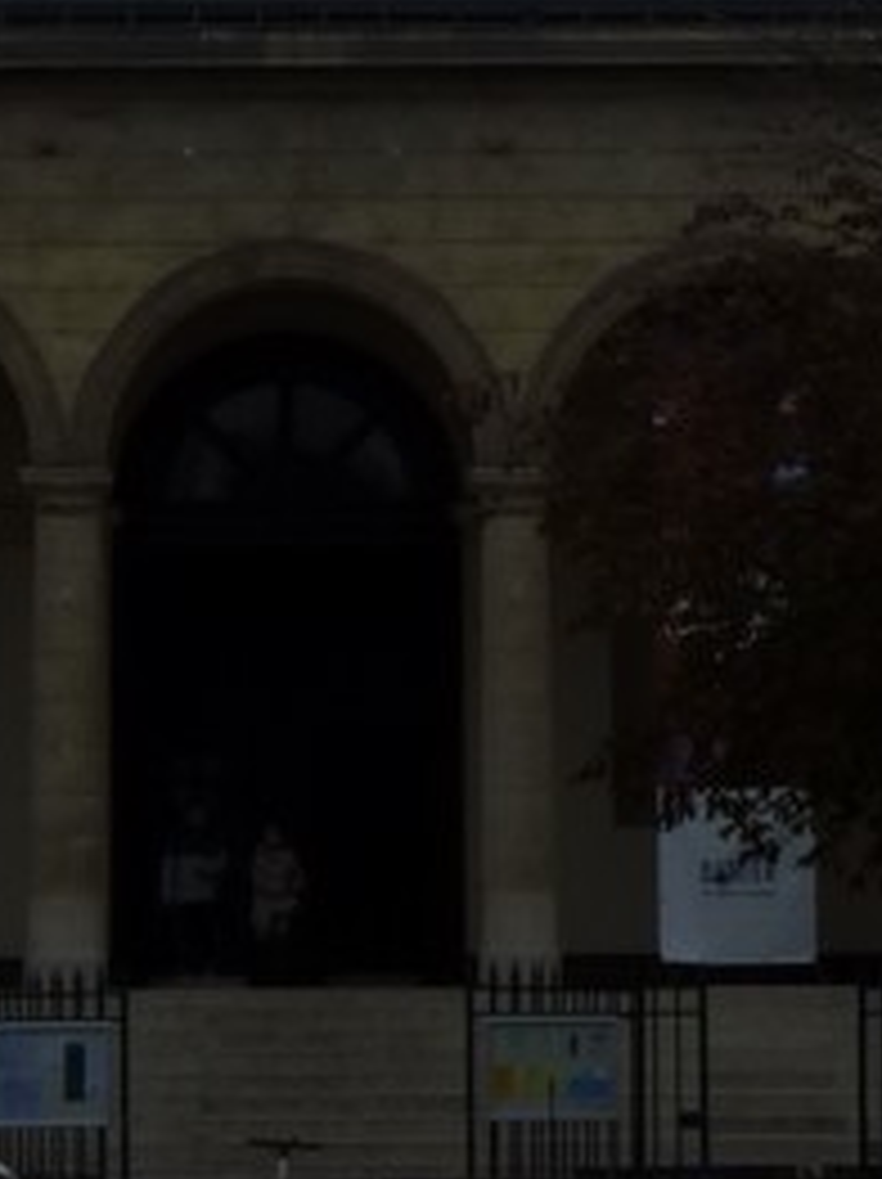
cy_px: -806
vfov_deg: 8.3
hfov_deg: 6.4
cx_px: 360
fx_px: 7929
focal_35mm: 233
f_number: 8
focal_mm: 10.8
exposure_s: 1/160
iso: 80
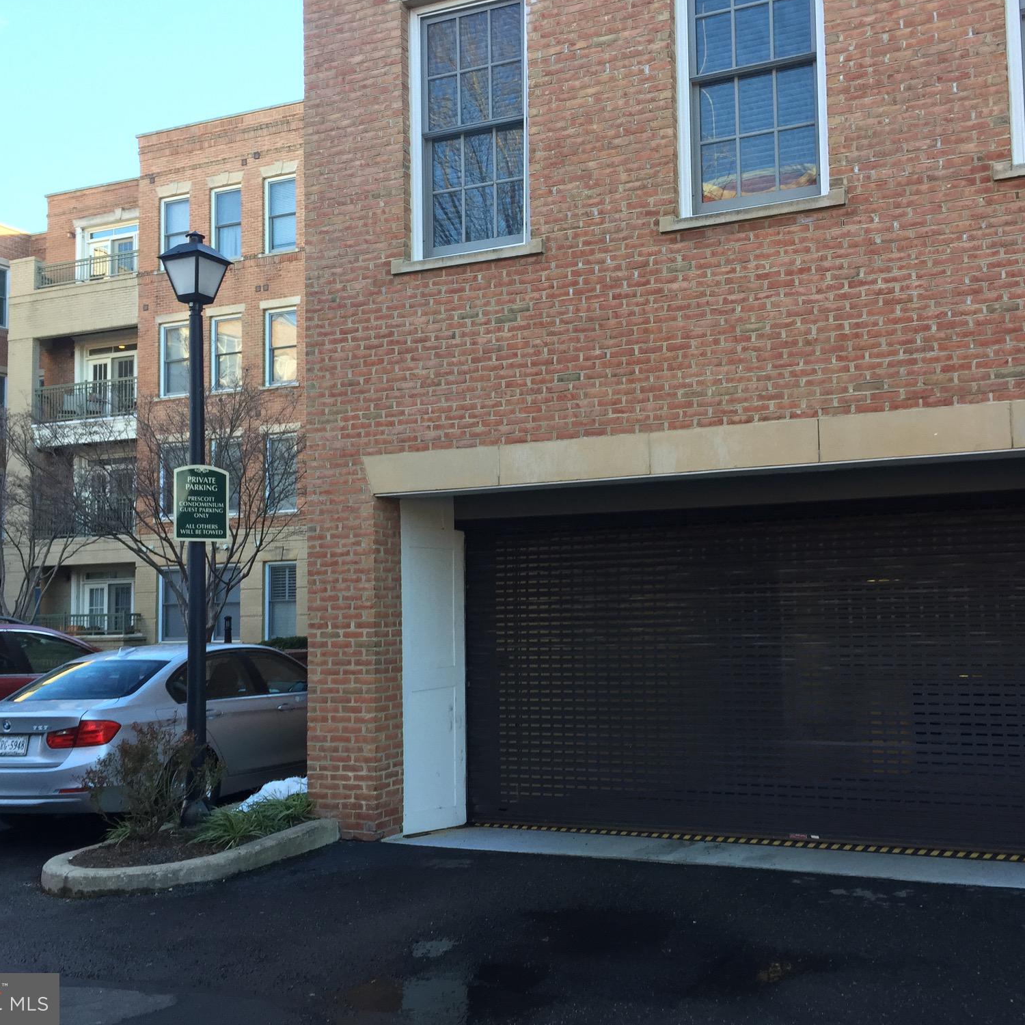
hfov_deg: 47.1
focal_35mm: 35
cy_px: 504
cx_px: 588
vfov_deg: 47.2
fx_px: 1173
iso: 40
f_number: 2.2
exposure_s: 1/120
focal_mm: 4.15
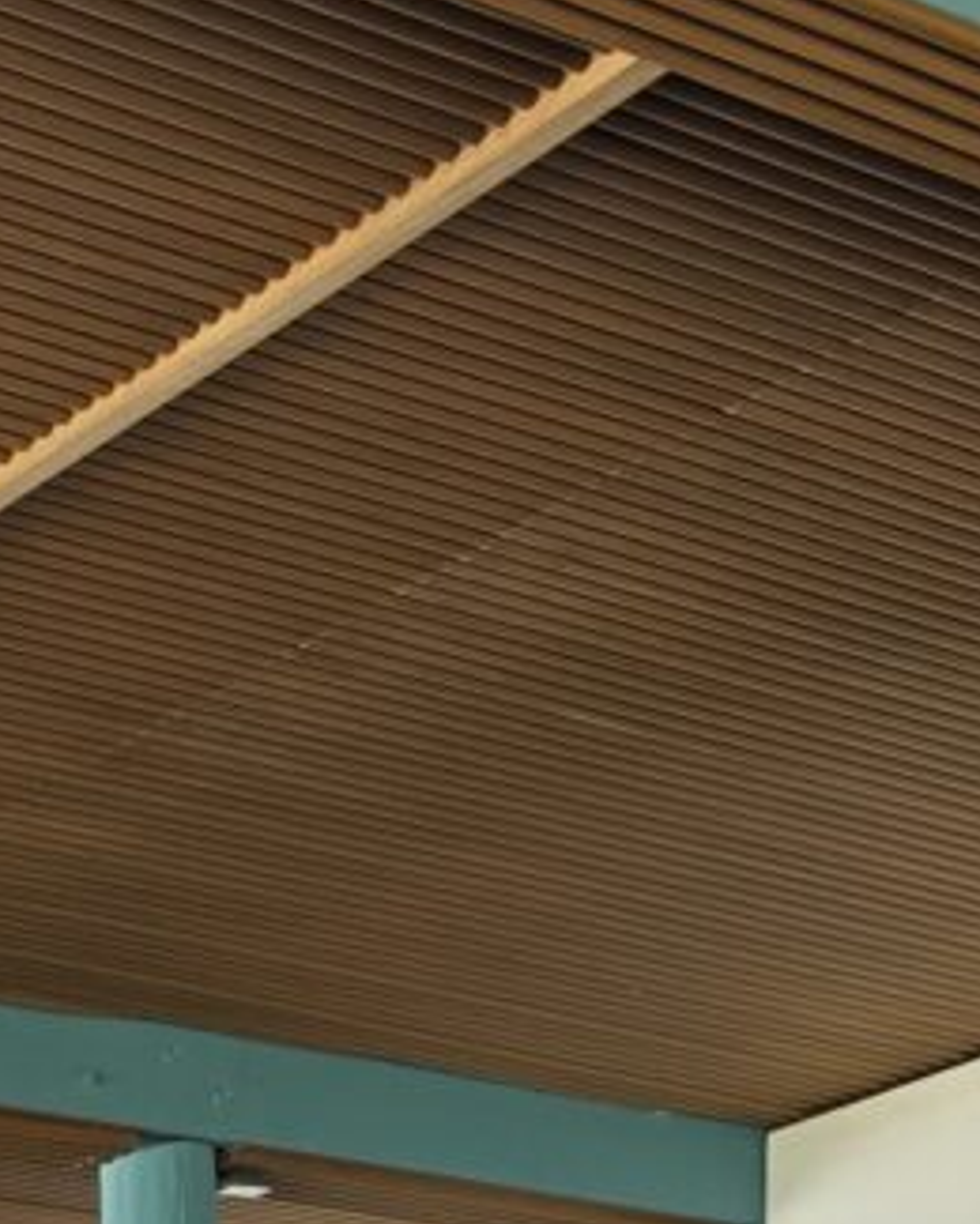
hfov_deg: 13.0
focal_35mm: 118
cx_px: 143
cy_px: 2198
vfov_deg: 14.4
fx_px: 4278
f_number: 1.7
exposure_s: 1/180
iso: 80
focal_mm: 6.3
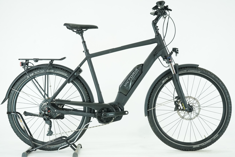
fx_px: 418
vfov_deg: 21.2
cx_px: 118
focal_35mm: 64
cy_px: 78
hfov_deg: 31.4
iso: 2500
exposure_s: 1/200
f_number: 5.6
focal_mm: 64
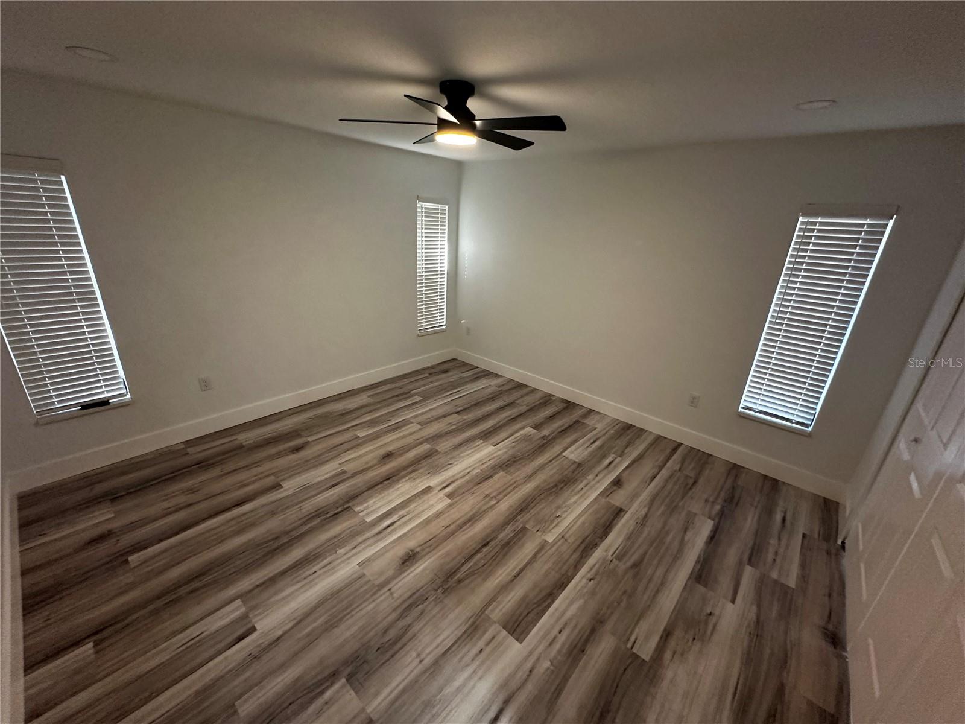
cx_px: 482
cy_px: 362
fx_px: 390
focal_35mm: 14
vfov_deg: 85.7
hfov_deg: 102.1
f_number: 2.2
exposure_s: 1/60
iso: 400
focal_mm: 2.22
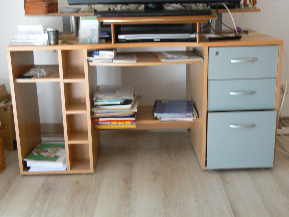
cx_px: 144
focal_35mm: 49
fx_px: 409
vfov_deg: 29.7
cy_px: 108
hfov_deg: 38.9
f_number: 2.8
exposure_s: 1/20
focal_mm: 8.2
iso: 200
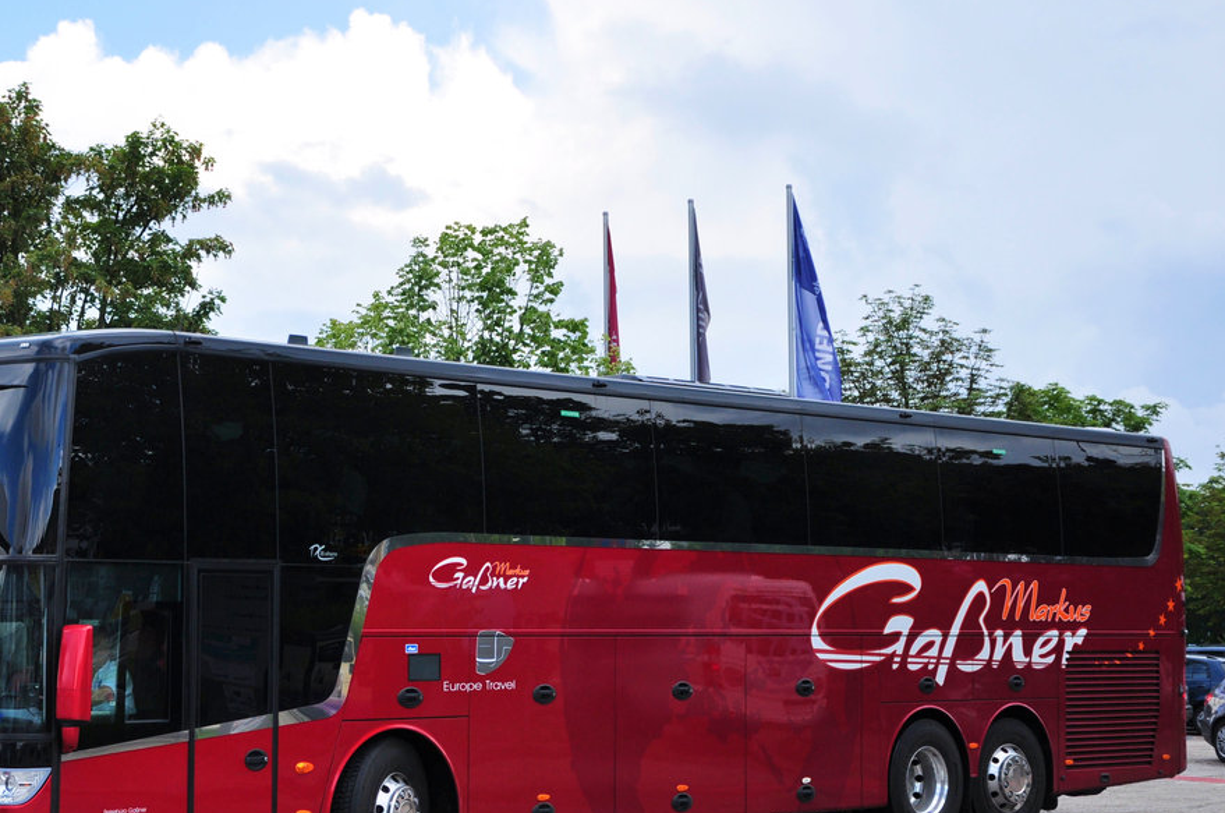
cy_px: 516
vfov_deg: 18.9
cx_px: 424
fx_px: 2435
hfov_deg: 28.1
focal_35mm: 72
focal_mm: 35
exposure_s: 1/640
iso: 200
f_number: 4.5
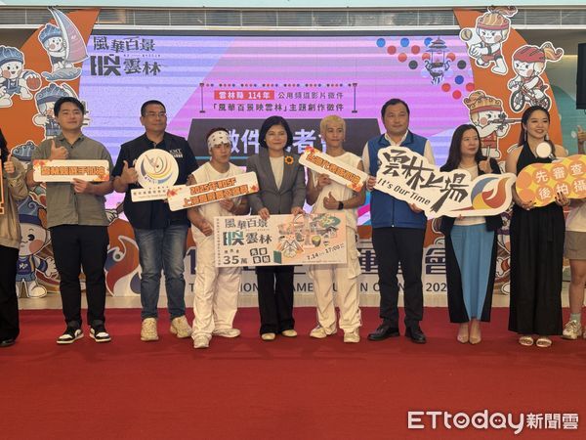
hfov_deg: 39.7
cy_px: 220
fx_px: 813
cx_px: 293
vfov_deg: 30.3
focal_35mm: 48
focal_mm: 6.76
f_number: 1.78
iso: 64
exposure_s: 1/60
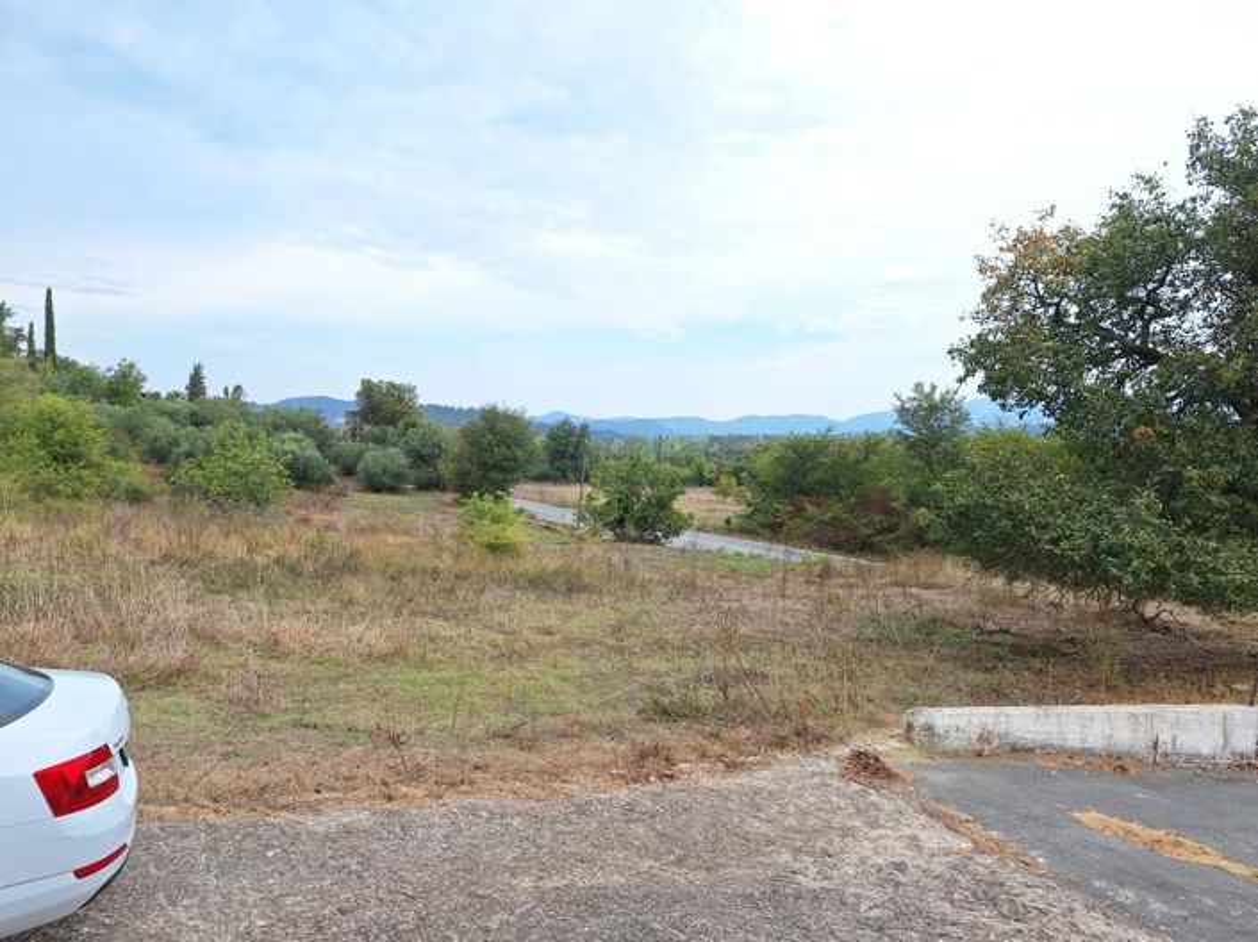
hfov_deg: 74.0
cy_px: 471
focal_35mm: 23
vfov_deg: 58.8
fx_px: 835
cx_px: 629
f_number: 1.8
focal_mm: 5.54
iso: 40
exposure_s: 1/887
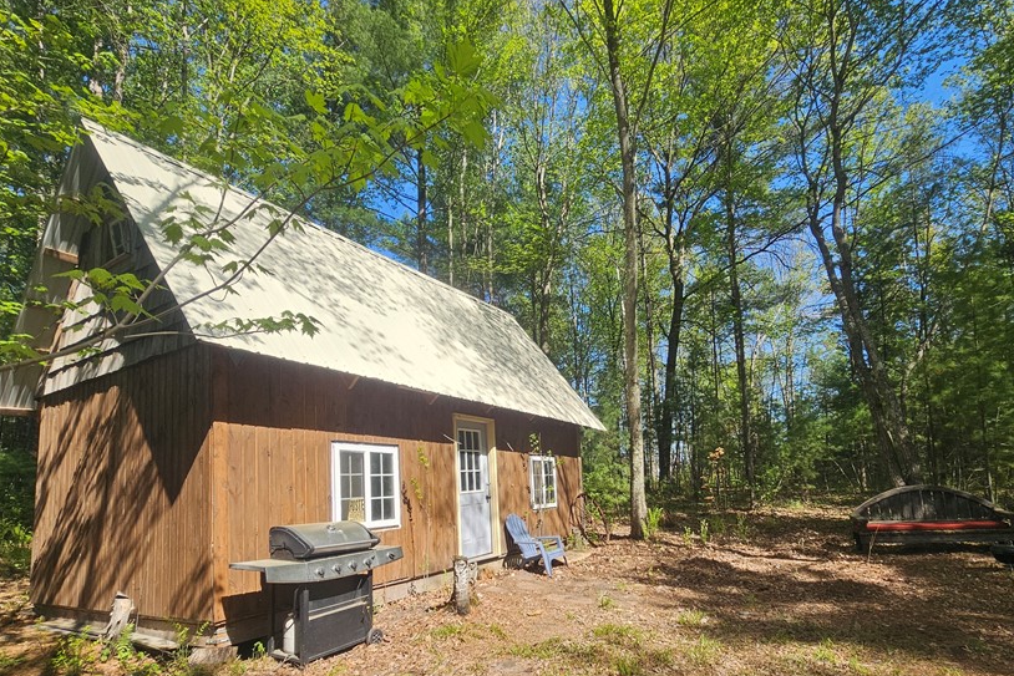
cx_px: 537
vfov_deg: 69.3
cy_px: 425
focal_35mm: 17
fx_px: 479
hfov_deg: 93.2
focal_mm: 2.2
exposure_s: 1/1195
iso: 50
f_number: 2.2
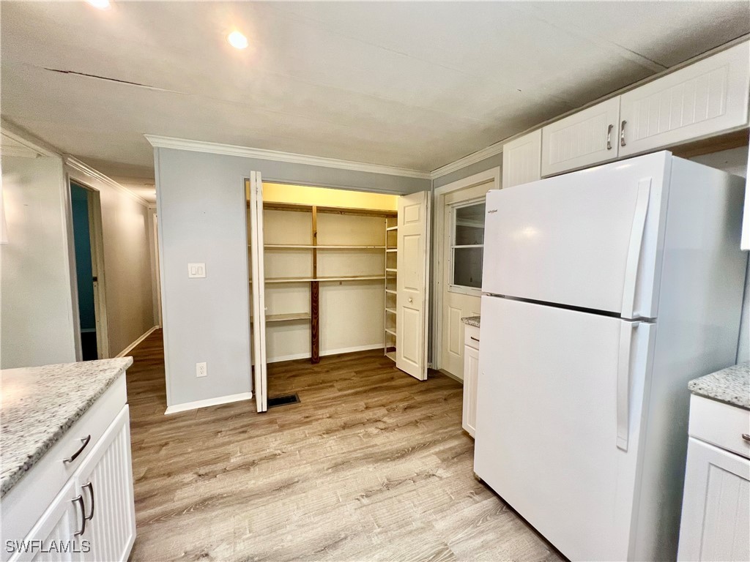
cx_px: 375
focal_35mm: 13
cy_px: 281
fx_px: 282
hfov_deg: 106.2
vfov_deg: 89.9
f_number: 1.8
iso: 200
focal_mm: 1.57
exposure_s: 1/60
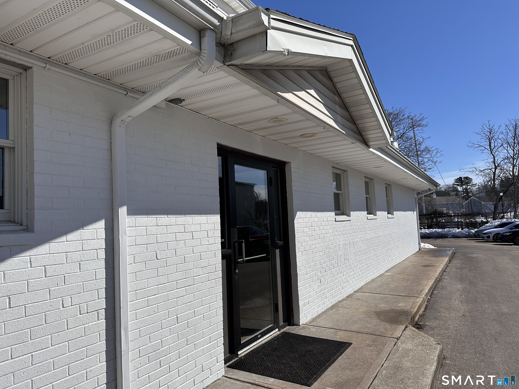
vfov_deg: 56.8
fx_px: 360
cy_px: 194
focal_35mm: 24
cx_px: 260
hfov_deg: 71.6
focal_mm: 6.86
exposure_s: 1/12048
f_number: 1.78
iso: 80
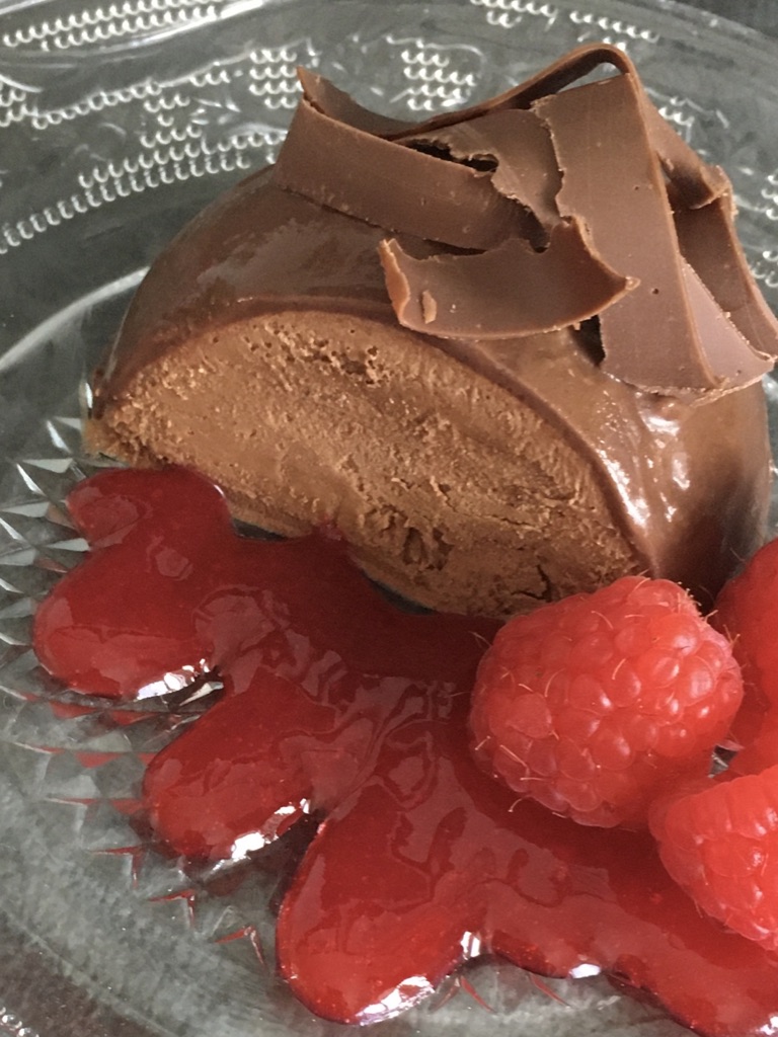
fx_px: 869
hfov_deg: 48.2
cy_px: 518
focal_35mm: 29
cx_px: 389
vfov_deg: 61.7
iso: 200
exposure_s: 1/30
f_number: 2.2
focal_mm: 4.15
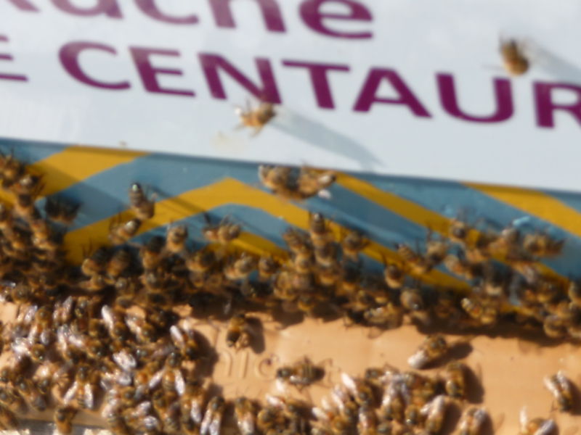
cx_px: 290
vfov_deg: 10.5
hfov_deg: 14.0
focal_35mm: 141
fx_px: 2367
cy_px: 218
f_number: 4.8
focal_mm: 24.1
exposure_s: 1/400
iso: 100
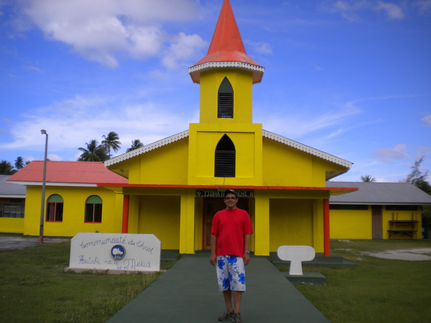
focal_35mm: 35
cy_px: 162
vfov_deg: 40.7
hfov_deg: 52.6
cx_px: 216
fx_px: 436
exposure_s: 1/833
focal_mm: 6.3
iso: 80
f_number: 4.6
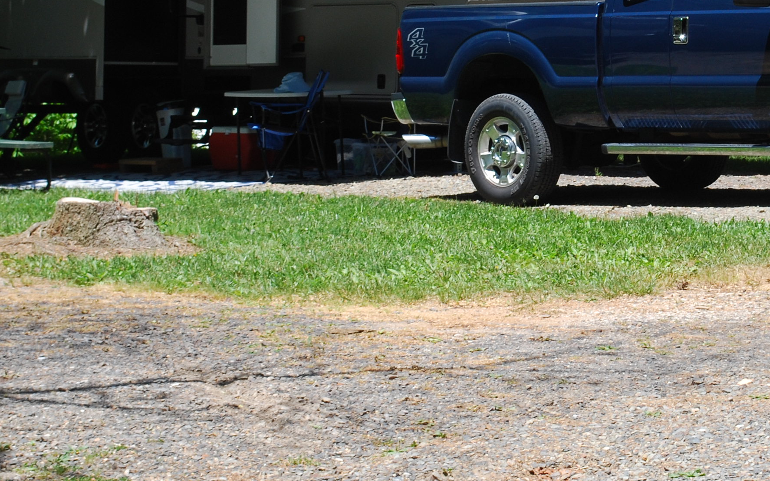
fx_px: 3085
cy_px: 22
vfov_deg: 8.9
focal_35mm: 147
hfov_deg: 14.2
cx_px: 594
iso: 200
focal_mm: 44
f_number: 10
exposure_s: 1/200
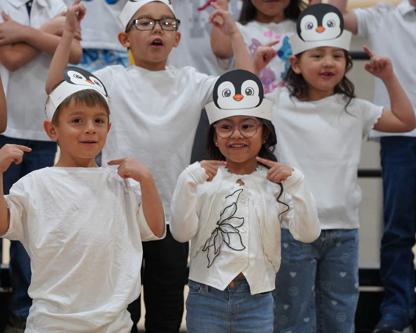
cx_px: 173
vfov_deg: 6.8
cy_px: 167
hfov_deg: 8.6
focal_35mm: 226
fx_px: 2781
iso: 3200
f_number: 4
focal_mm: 200
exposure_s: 1/250
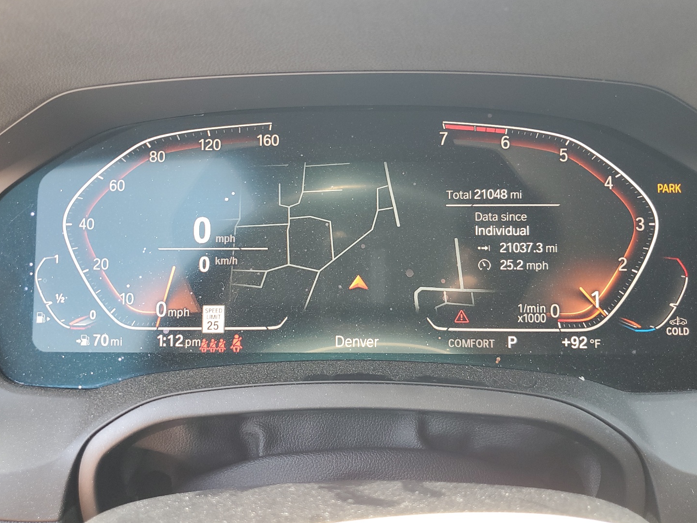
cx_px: 345
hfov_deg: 61.7
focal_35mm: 29
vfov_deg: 48.2
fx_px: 584
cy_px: 243
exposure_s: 1/60.2
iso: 72
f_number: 1.5
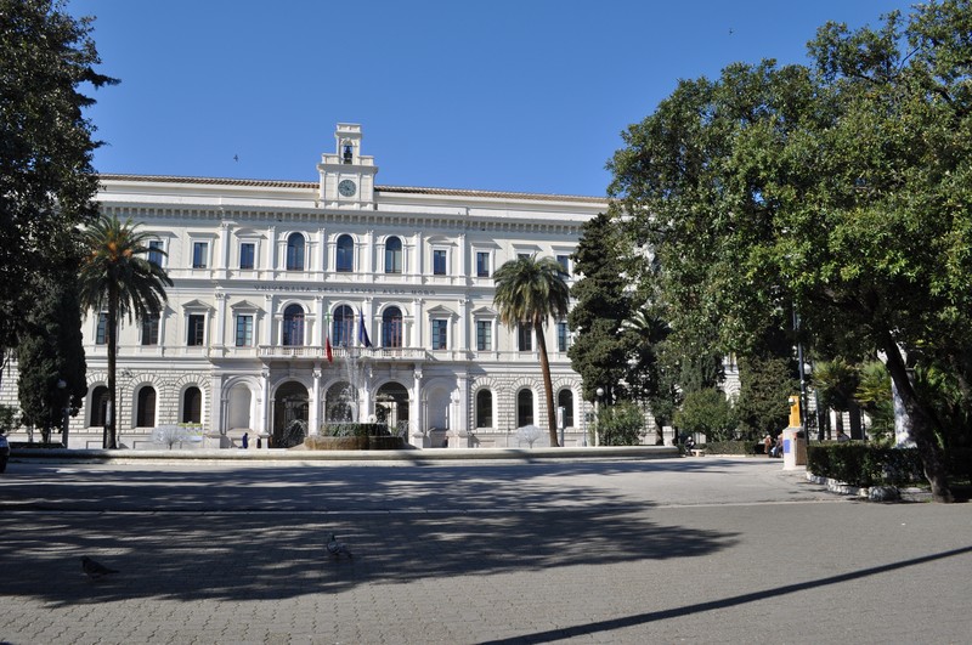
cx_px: 486
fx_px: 728
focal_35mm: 27
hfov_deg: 67.5
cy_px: 322
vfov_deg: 47.8
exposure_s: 1/160
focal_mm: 18
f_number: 11
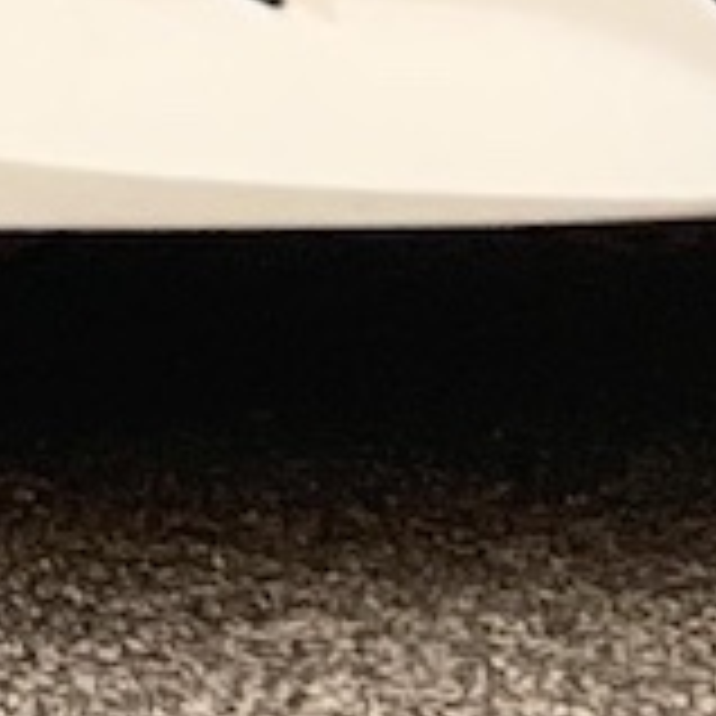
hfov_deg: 3.1
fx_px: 13011
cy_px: -1056
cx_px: -507
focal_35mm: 556
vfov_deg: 3.1
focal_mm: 7.5
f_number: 2.2
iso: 160
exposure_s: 1/121
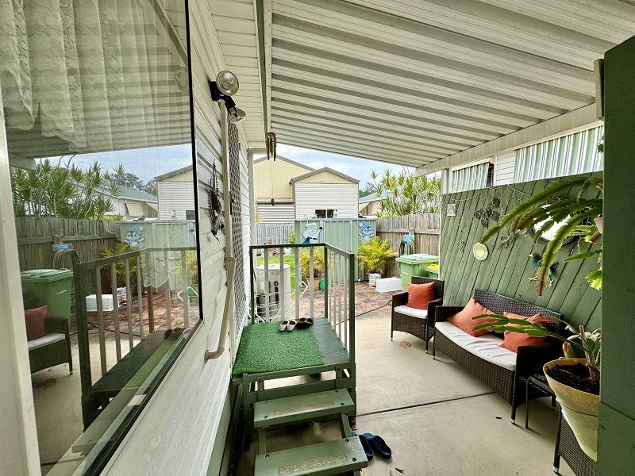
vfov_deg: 85.7
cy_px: 238
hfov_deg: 102.1
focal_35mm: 14
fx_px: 257
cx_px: 318
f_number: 2.2
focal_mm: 2.22
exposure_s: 1/498
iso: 40
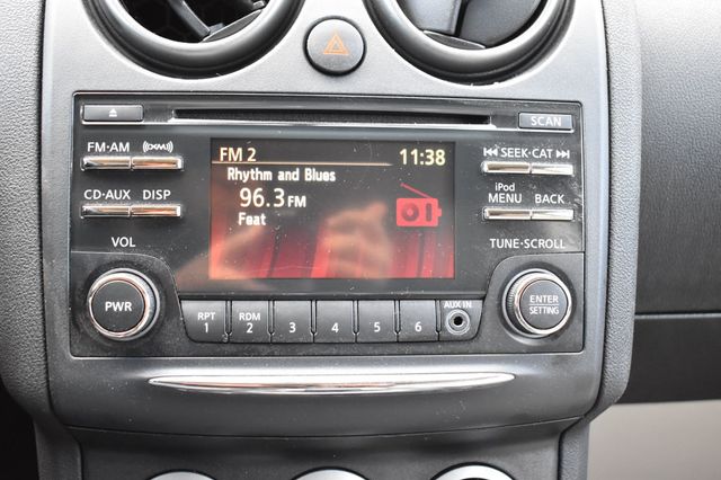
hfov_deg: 47.9
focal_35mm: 40
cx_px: 360
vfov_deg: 33.0
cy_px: 240
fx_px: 811
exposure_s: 1/125
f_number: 4
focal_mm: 27
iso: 2200
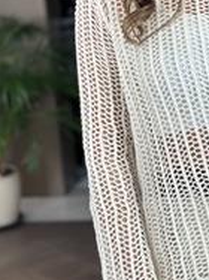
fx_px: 1048
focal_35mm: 130
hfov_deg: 11.2
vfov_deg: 15.1
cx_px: 233
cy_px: 81
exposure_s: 1/174
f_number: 1.78
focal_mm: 6.86
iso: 80
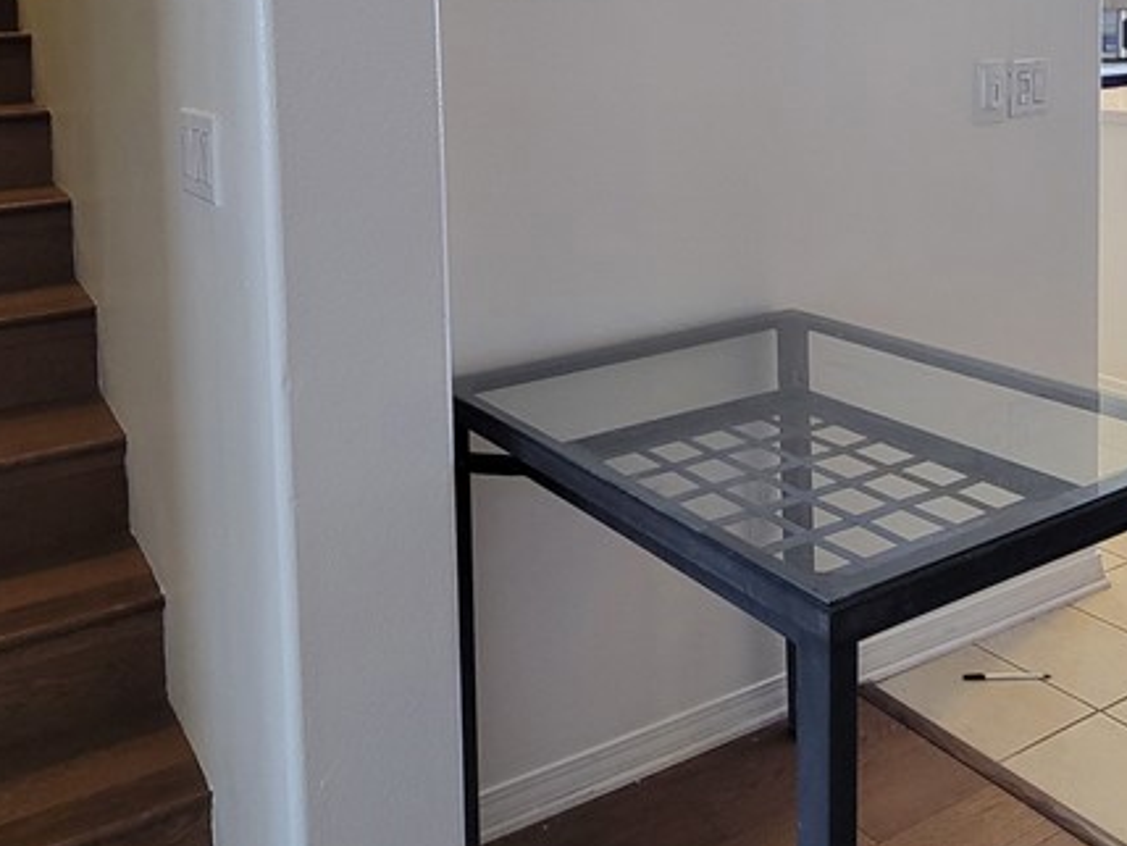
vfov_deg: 41.9
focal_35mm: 31
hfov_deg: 57.8
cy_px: 87
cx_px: 447
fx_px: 1010
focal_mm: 2.2
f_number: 2.2
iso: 320
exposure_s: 1/60
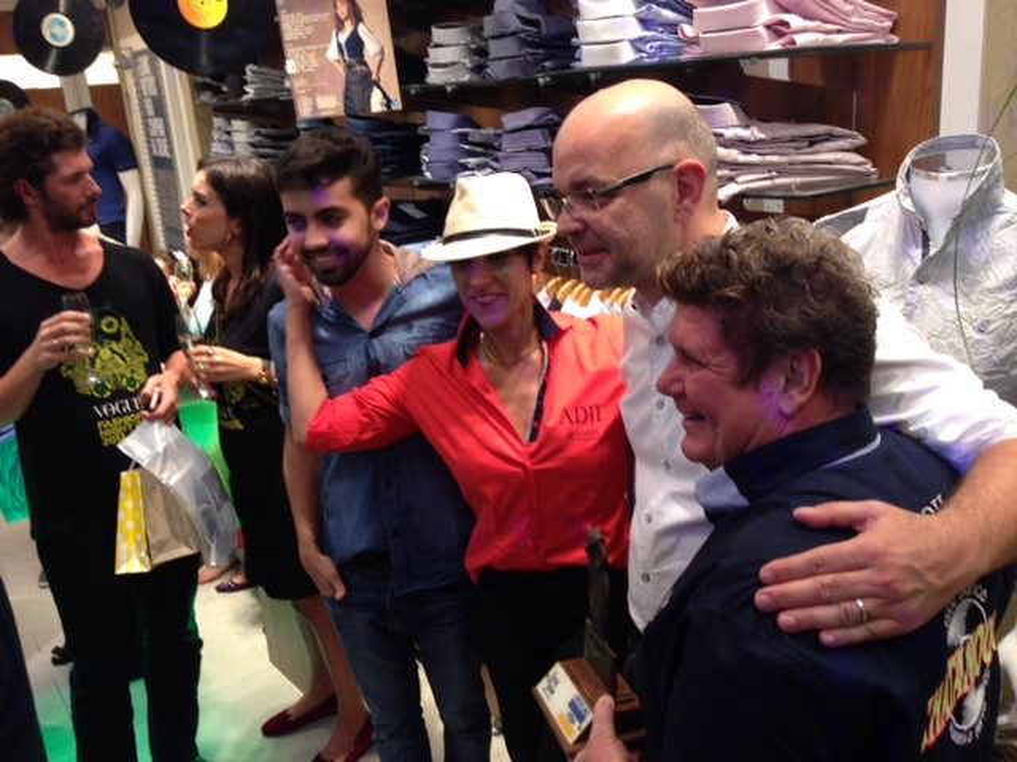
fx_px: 970
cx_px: 508
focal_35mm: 33
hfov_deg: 55.4
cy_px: 381
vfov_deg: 42.9
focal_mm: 4.12
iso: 64
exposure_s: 1/20
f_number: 2.4
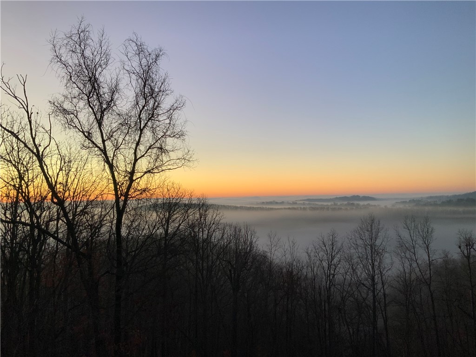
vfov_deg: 48.2
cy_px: 178
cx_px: 238
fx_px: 399
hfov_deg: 61.7
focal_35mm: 29
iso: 64
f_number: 1.8
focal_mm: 3
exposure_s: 1/77
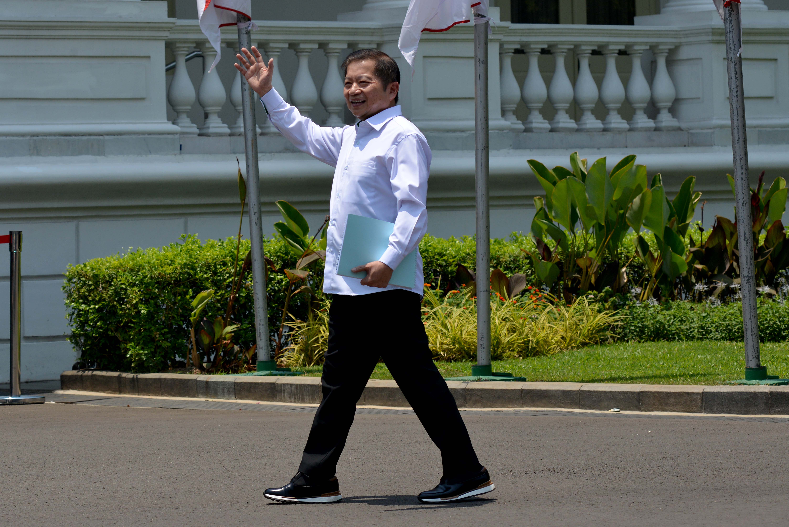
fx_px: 2740
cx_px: 394
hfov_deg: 16.4
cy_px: 264
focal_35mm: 125
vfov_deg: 11.0
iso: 400
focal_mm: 125
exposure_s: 1/1250
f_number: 8
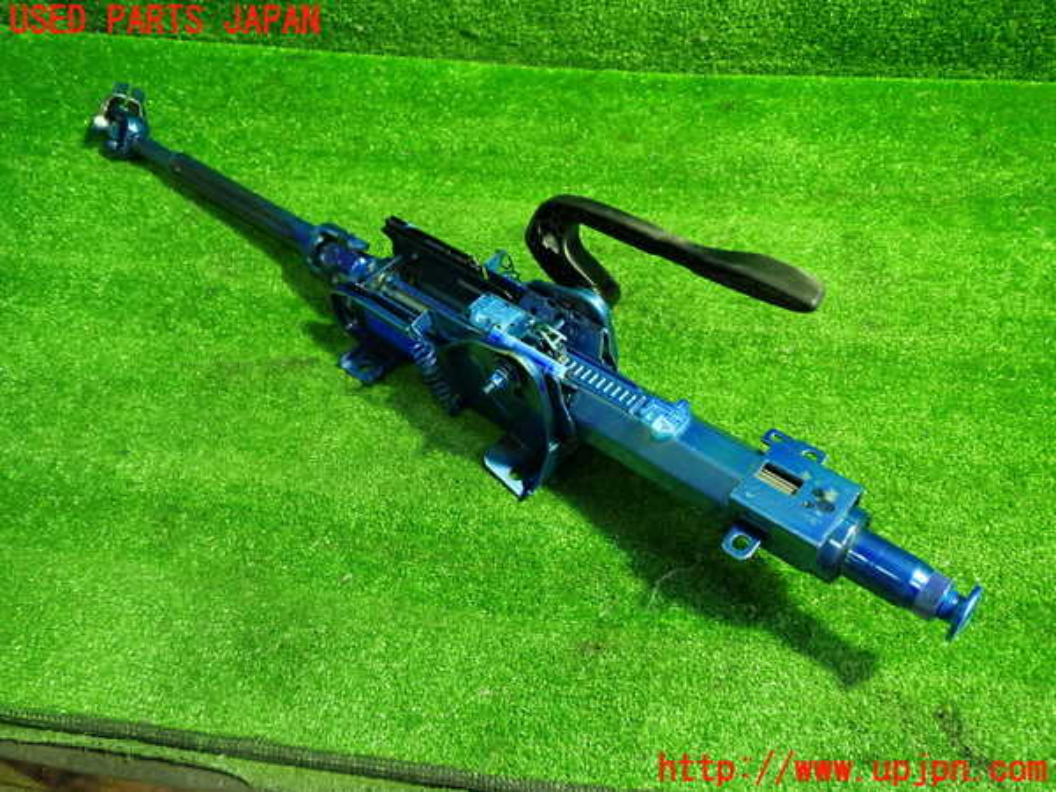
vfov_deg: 46.8
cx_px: 528
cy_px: 396
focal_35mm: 30
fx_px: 915
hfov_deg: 60.0
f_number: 2.3
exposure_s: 1/30
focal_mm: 5.4
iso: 400
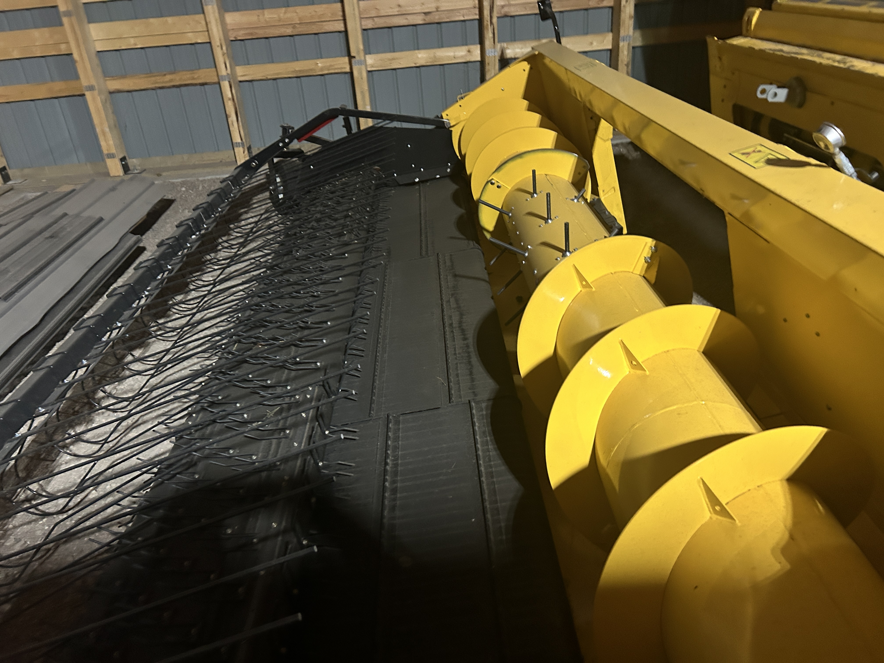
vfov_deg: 53.1
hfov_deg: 67.3
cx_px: 442
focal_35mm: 26
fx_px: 664
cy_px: 332
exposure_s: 1/30
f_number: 1.5
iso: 500
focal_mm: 5.7
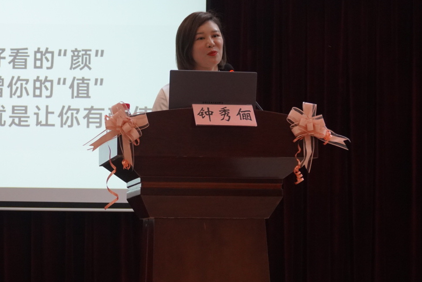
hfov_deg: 25.8
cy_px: 176
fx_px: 913
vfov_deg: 17.5
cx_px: 114
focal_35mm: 78
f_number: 5
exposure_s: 1/160
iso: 1600
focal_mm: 31
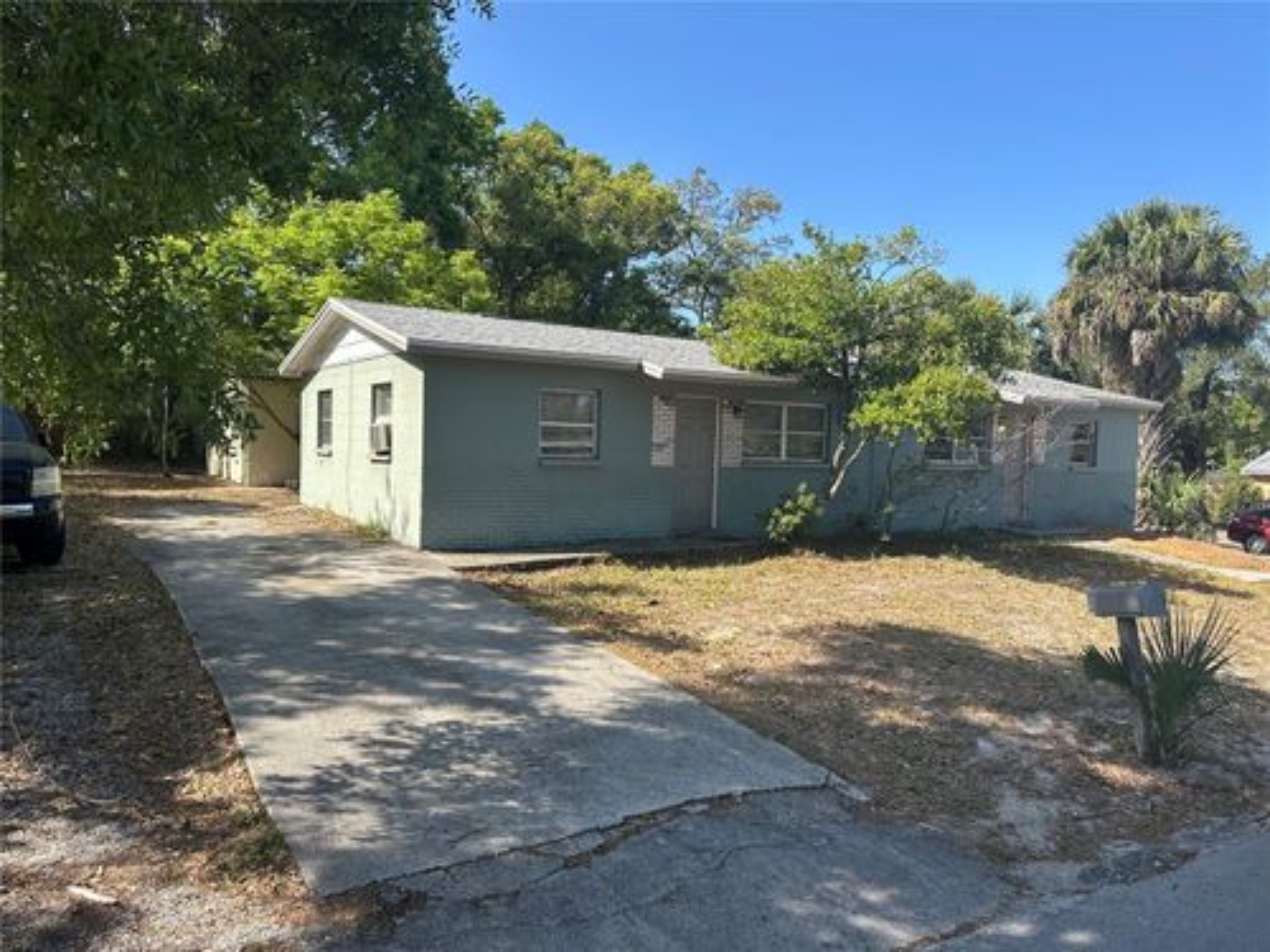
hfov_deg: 71.6
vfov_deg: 56.8
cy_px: 476
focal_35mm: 24
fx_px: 881
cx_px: 635
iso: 80
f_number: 1.78
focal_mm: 6.86
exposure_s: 1/2070
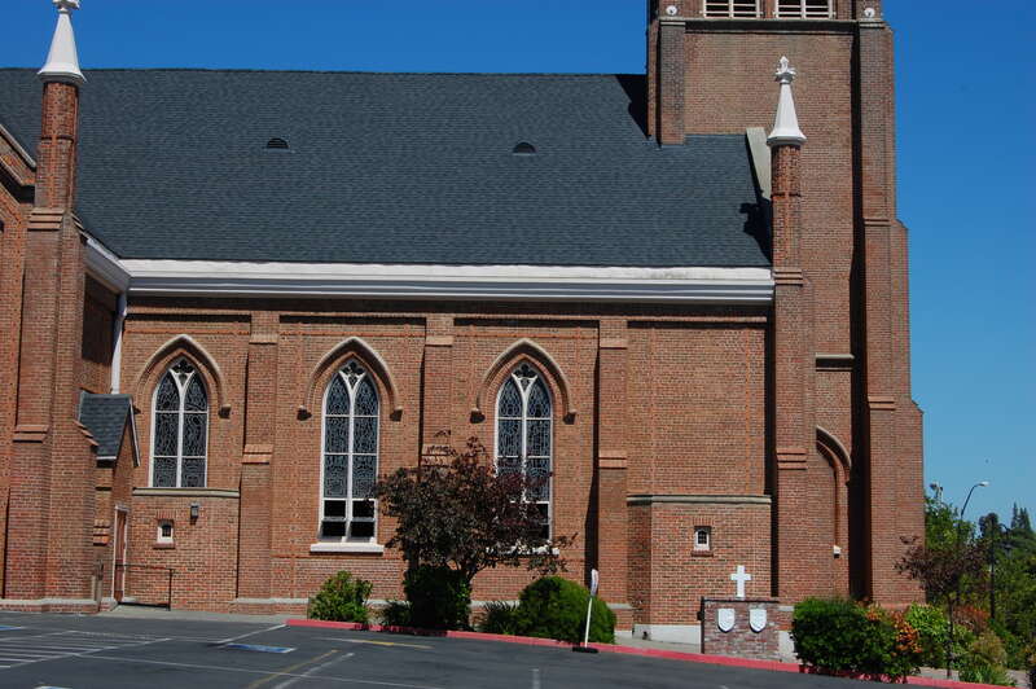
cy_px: 344
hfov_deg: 35.1
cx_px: 518
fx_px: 1639
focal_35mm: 57
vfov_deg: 23.7
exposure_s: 1/160
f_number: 16
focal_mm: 38
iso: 200
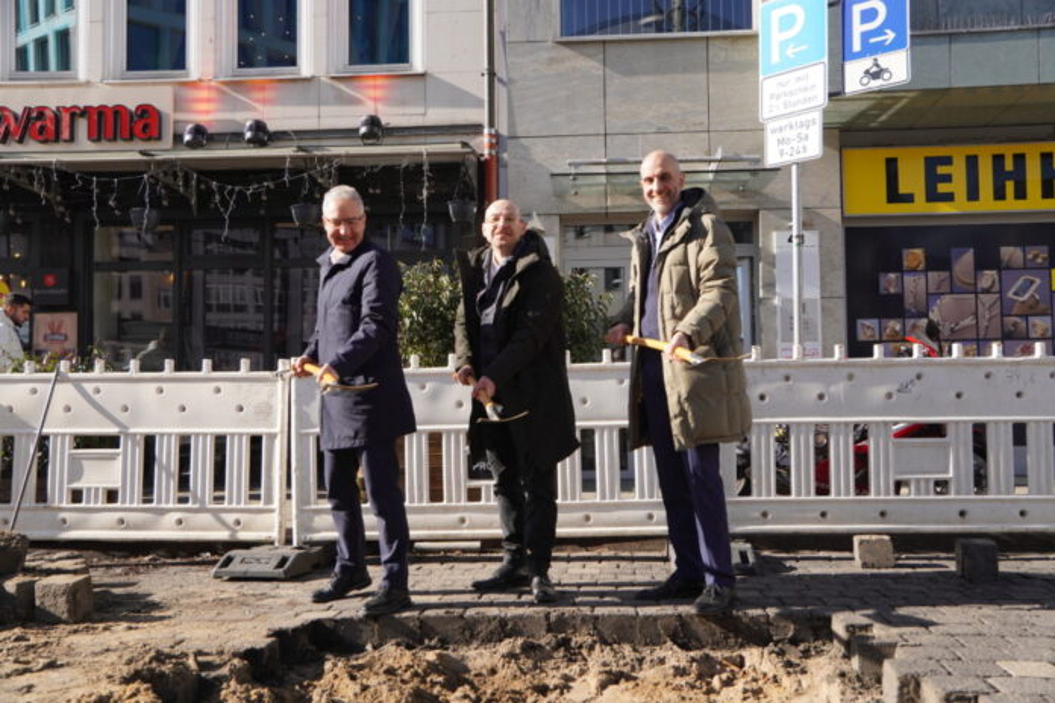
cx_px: 528
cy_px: 352
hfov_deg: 53.1
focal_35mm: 36
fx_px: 1055
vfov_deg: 36.9
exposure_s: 1/2000
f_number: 3.5
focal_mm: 24
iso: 320
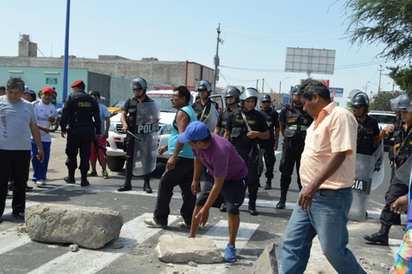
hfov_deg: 47.3
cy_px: 151
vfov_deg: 32.6
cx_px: 229
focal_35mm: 41
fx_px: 469
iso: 100
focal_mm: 24
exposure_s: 1/250
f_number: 8
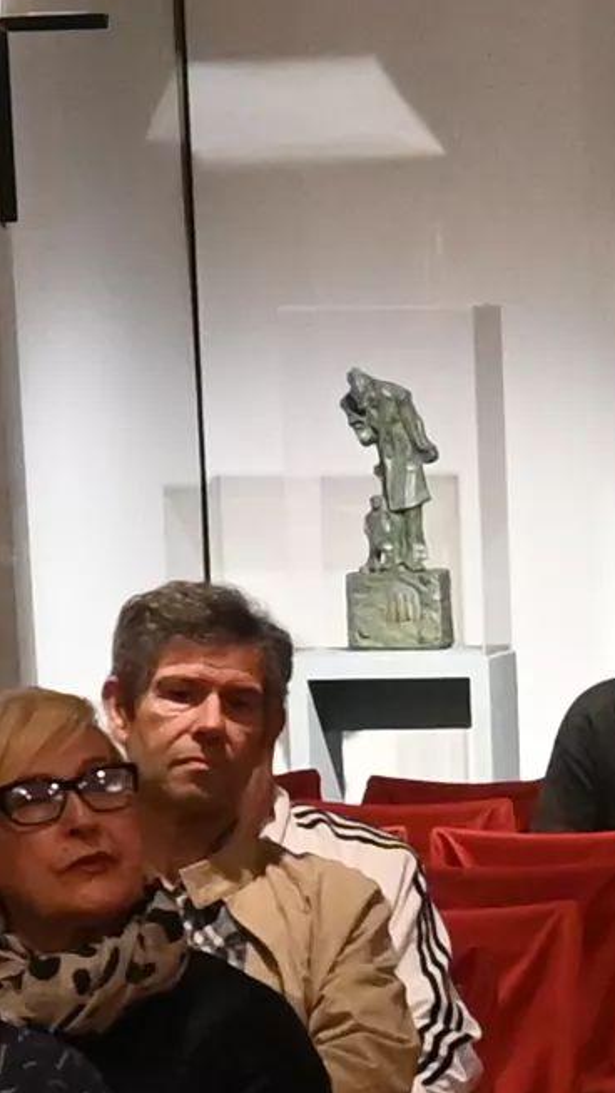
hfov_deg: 5.5
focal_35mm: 214
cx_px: 1416
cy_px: 1230
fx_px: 6202
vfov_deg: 10.0
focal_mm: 16
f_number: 4.5
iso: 1600
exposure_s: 1/80
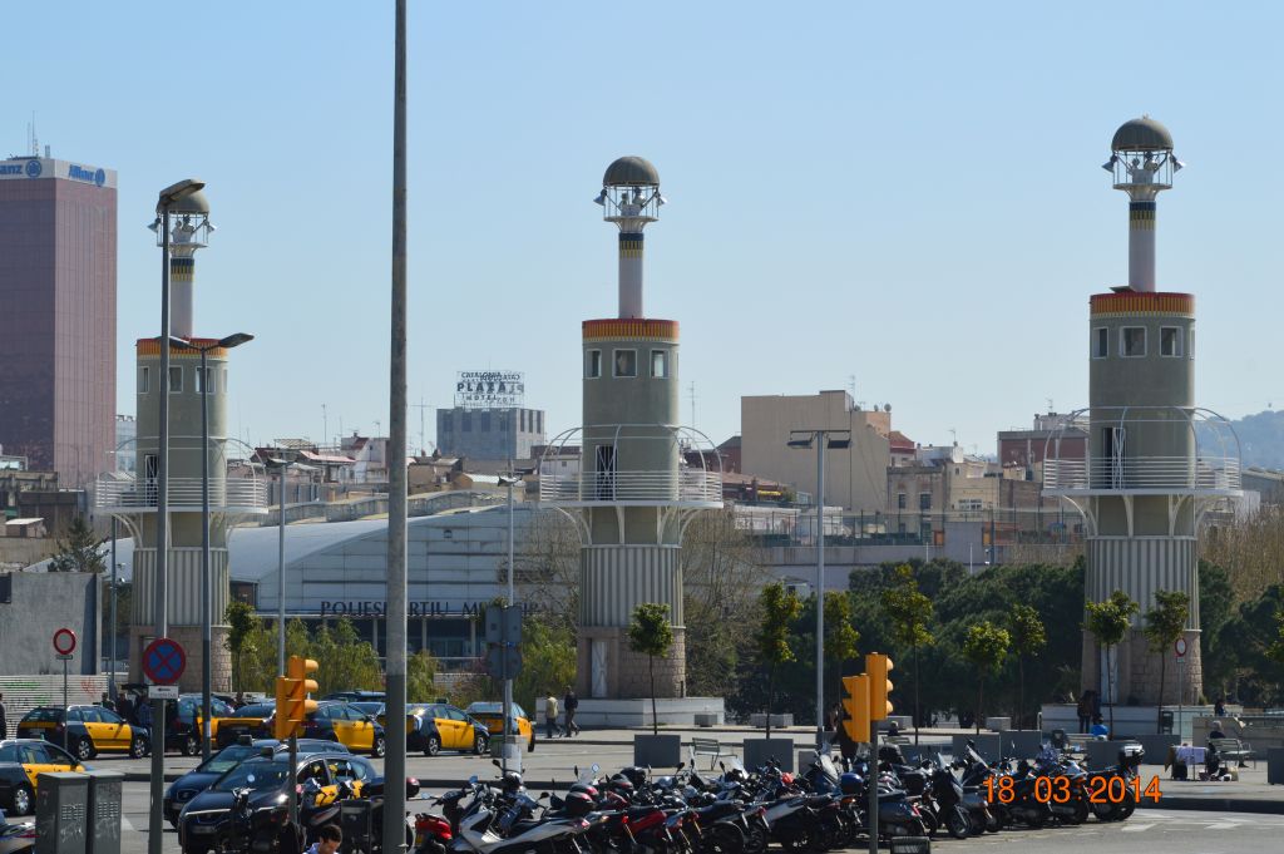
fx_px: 4544
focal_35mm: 128
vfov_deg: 10.7
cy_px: 427
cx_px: 642
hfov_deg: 16.1
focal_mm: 85
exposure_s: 1/500
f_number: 11
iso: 320
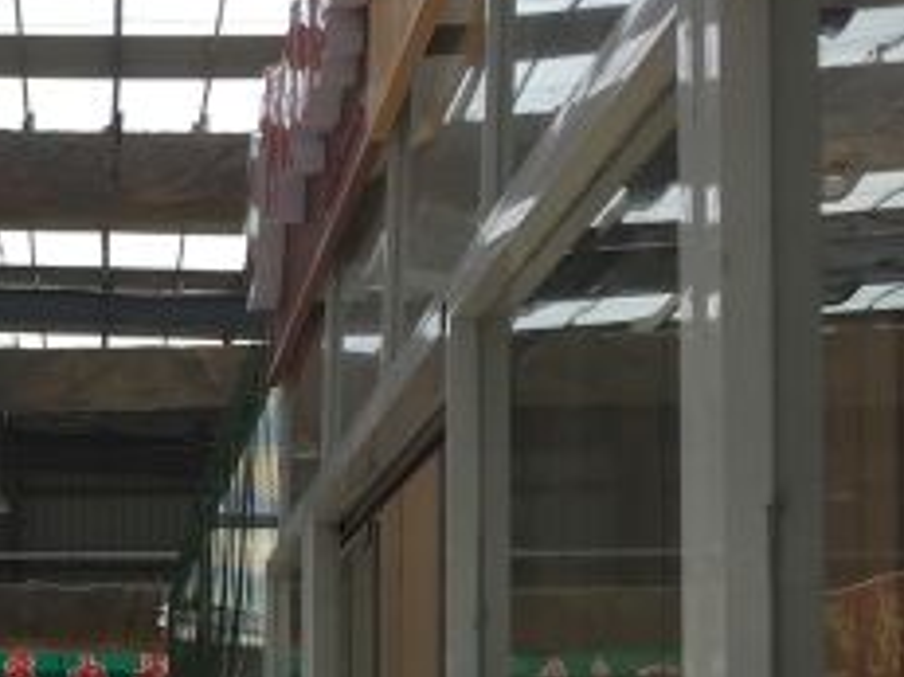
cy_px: 655
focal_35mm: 88
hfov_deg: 20.1
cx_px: -325
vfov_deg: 16.5
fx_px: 2297
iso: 25
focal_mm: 4.15
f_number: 2.2
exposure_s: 1/894
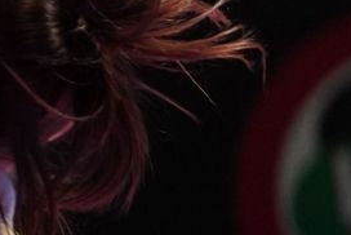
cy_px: 121
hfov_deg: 1.6
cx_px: -619
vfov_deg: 1.0
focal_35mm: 1322
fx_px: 12903
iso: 2000
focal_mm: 200
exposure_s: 1/1000
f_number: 2.8
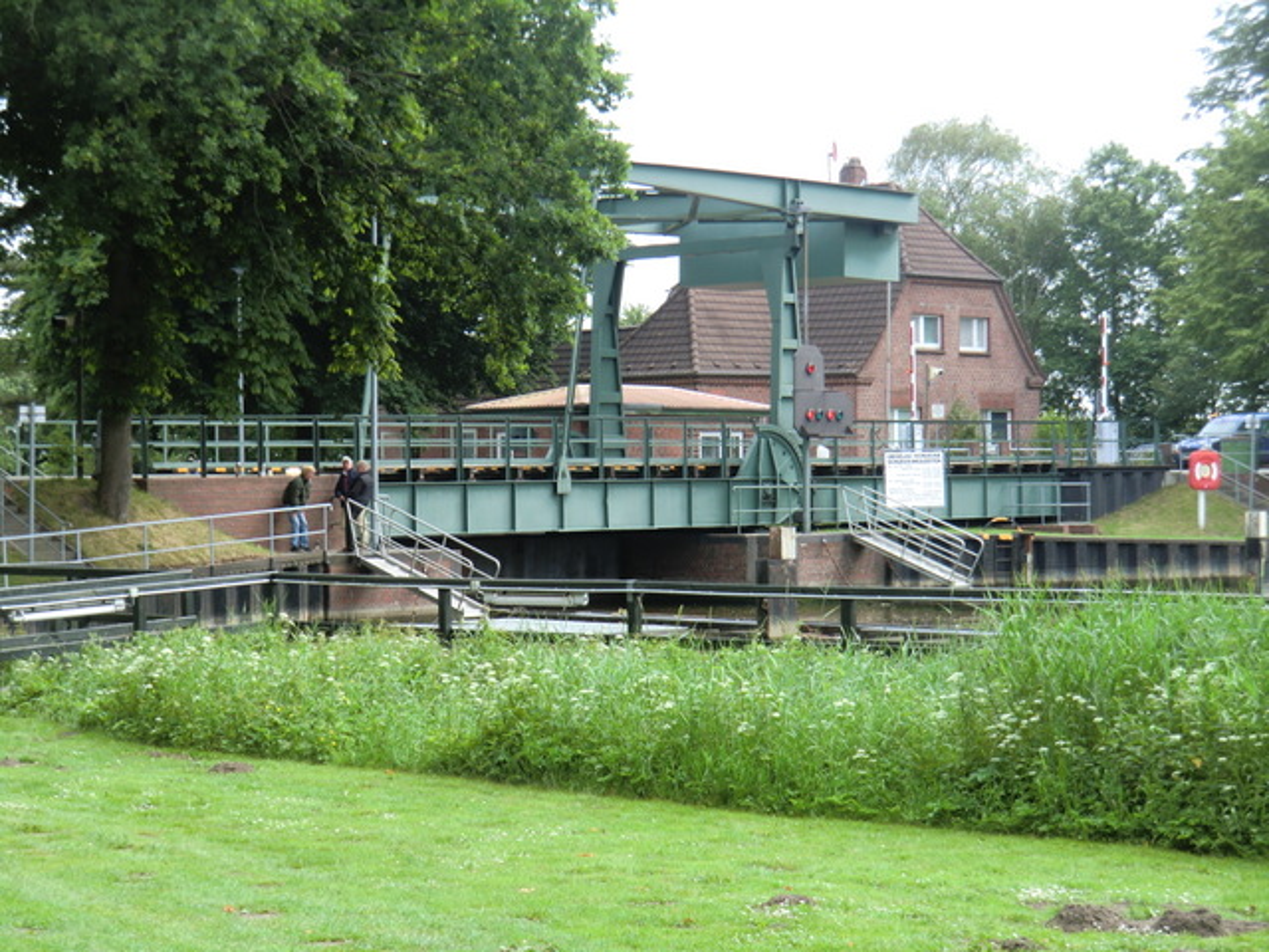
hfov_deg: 25.7
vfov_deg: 19.4
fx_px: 2786
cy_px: 476
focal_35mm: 76
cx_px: 634
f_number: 4.6
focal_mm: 13.6
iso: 64
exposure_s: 1/100
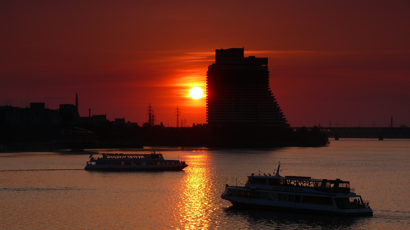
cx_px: 205
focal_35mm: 121
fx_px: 1315
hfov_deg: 17.7
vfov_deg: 10.0
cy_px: 129
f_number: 5.6
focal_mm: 23.5
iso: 100
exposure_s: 1/100
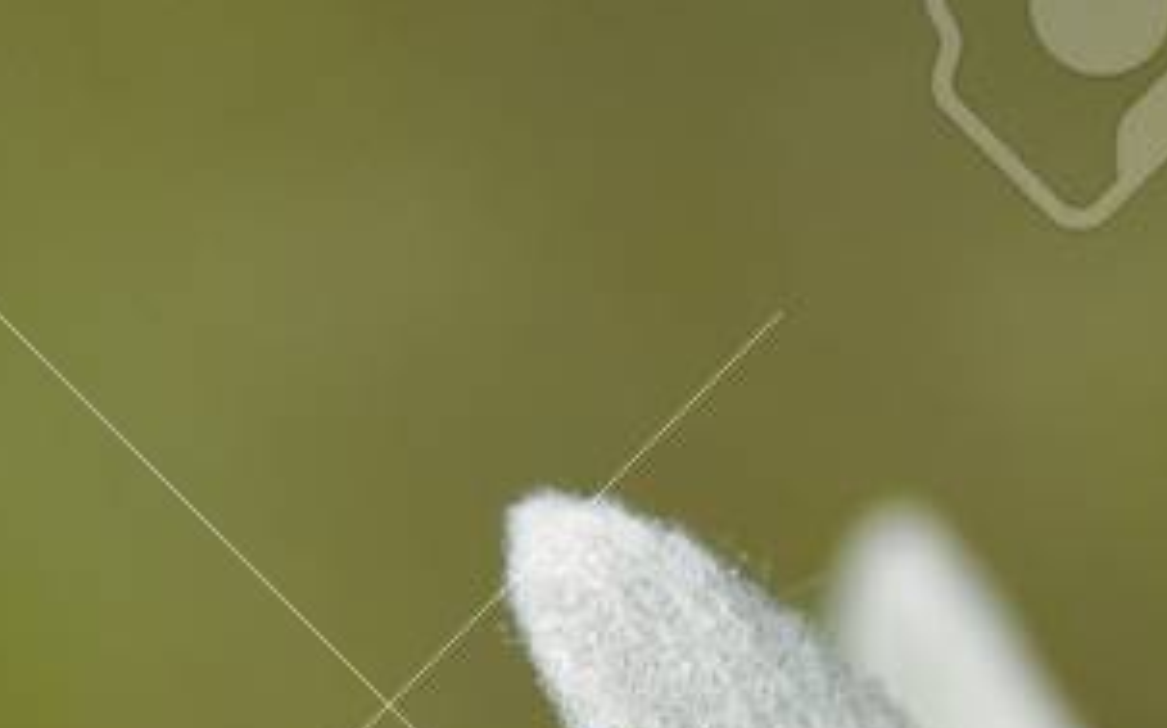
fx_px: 18754
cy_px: 1273
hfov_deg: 3.5
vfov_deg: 2.2
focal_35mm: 590
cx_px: 1802
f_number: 6.3
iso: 400
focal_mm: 90
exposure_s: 1/2500
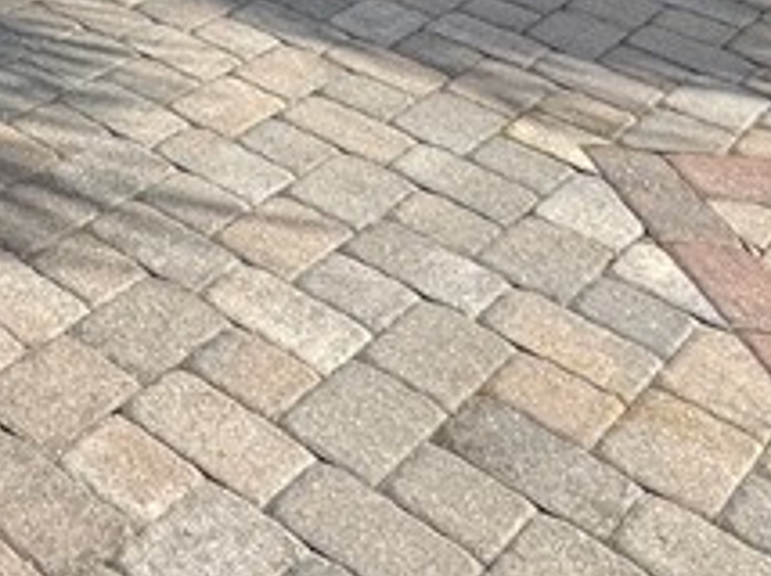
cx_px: -213
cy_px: -652
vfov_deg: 15.9
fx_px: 1491
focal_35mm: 67
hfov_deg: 25.3
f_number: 2.2
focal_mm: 2.22
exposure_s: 1/418
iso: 40
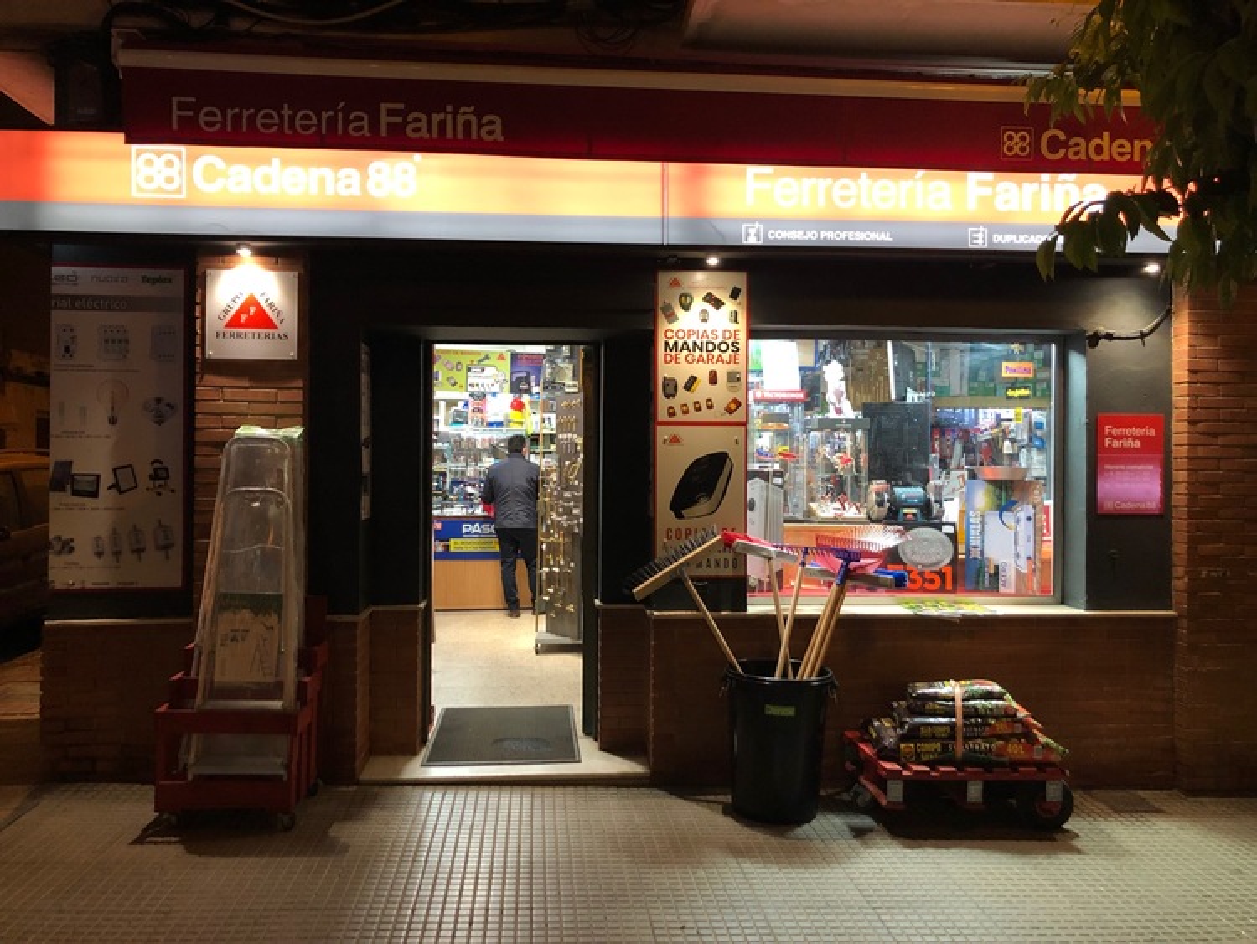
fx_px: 1017
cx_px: 628
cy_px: 472
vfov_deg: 49.8
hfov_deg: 63.4
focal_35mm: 28
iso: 80
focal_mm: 3.99
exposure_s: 1/17
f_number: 1.8
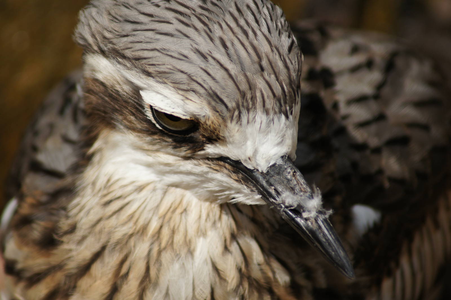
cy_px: 150
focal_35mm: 450
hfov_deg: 4.6
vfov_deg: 3.1
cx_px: 226
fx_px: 5634
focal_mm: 300
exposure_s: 1/500
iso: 200
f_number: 5.6
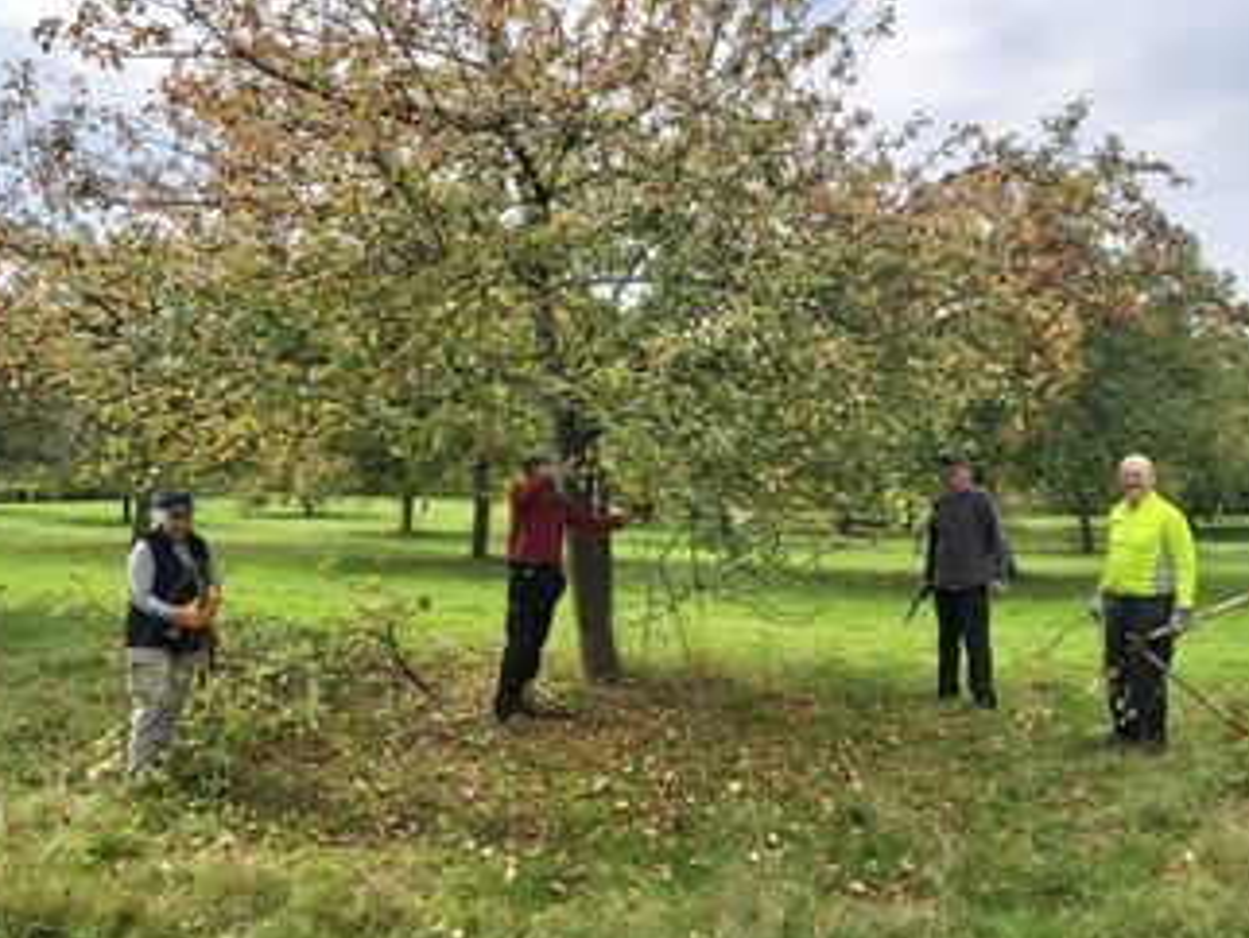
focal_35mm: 28
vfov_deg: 49.8
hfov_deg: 63.4
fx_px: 1011
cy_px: 469
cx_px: 619
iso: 64
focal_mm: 3.92
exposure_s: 1/676
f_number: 1.7
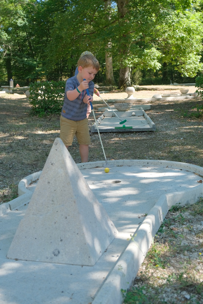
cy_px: 152
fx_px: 406
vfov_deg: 41.1
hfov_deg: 28.1
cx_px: 102
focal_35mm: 48
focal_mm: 32.3
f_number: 4.9
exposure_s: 1/200
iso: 320
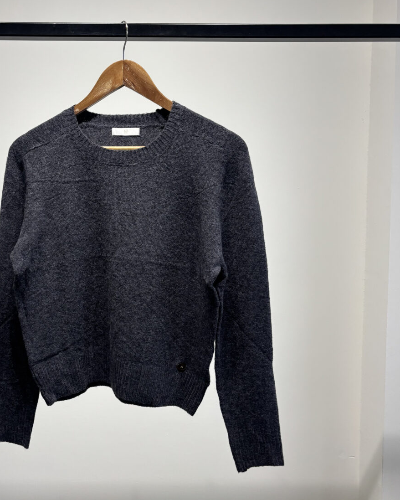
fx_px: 547
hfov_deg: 39.7
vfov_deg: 49.1
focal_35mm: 37
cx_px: 133
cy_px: 247
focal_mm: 5.96
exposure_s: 1/100
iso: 80
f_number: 1.6
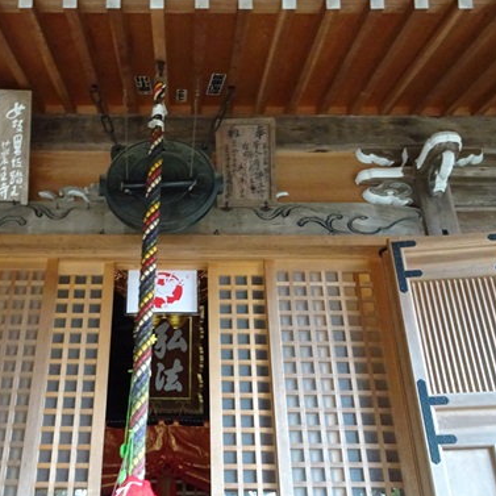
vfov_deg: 40.9
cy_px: 266
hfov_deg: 40.6
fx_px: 665
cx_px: 182
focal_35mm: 41
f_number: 3.5
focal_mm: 4.2
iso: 800
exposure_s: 1/25
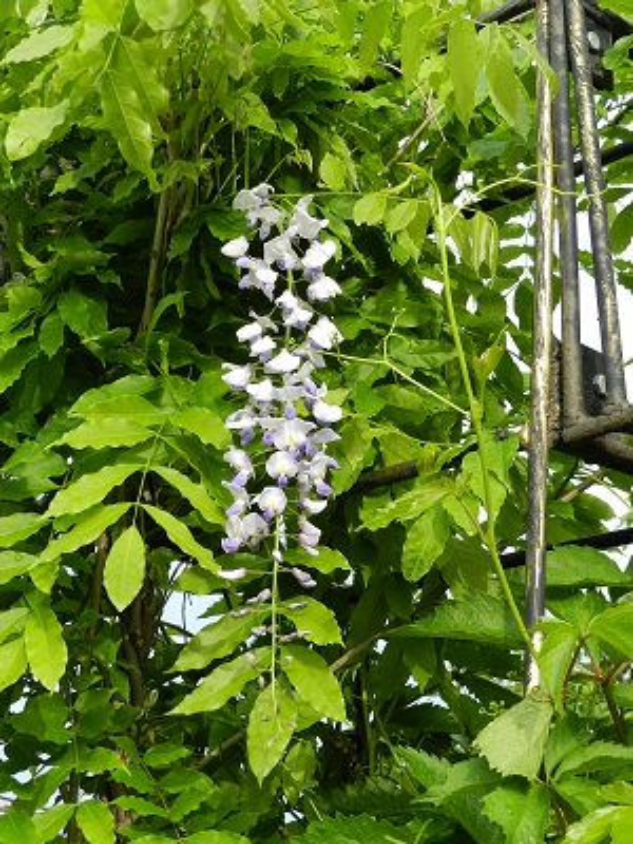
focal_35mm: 68
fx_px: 1658
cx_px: 316
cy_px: 422
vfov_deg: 28.6
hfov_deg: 21.6
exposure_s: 1/250
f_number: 4.7
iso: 160
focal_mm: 12.1
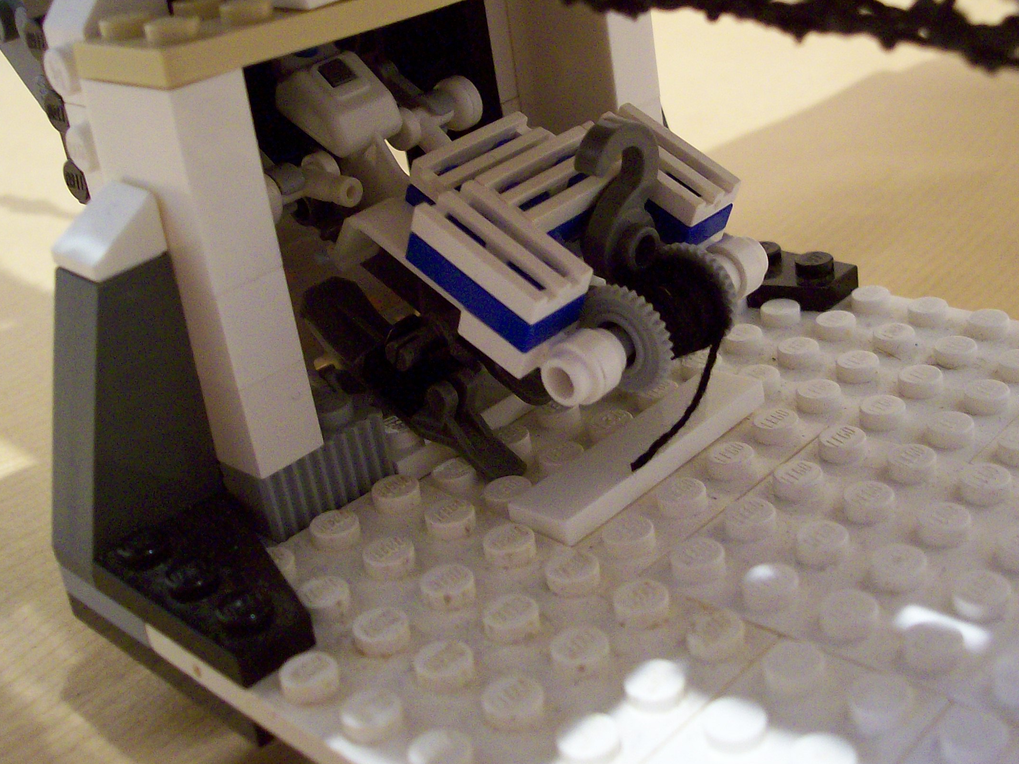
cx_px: 575
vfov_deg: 30.1
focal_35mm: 48
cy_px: 293
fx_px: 1413
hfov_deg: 39.6
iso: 160
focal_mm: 6
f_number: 2.7
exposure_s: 1/8
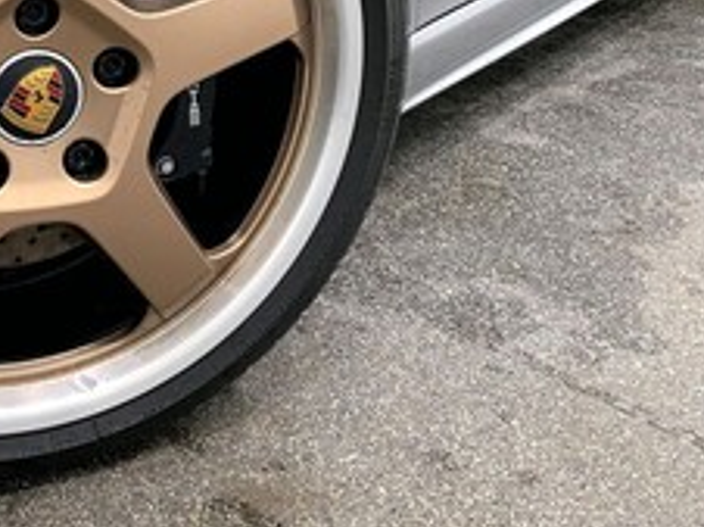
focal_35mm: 54
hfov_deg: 34.5
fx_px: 1097
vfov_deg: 26.4
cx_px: 146
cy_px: 89
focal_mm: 3
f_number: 1.8
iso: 40
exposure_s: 1/122
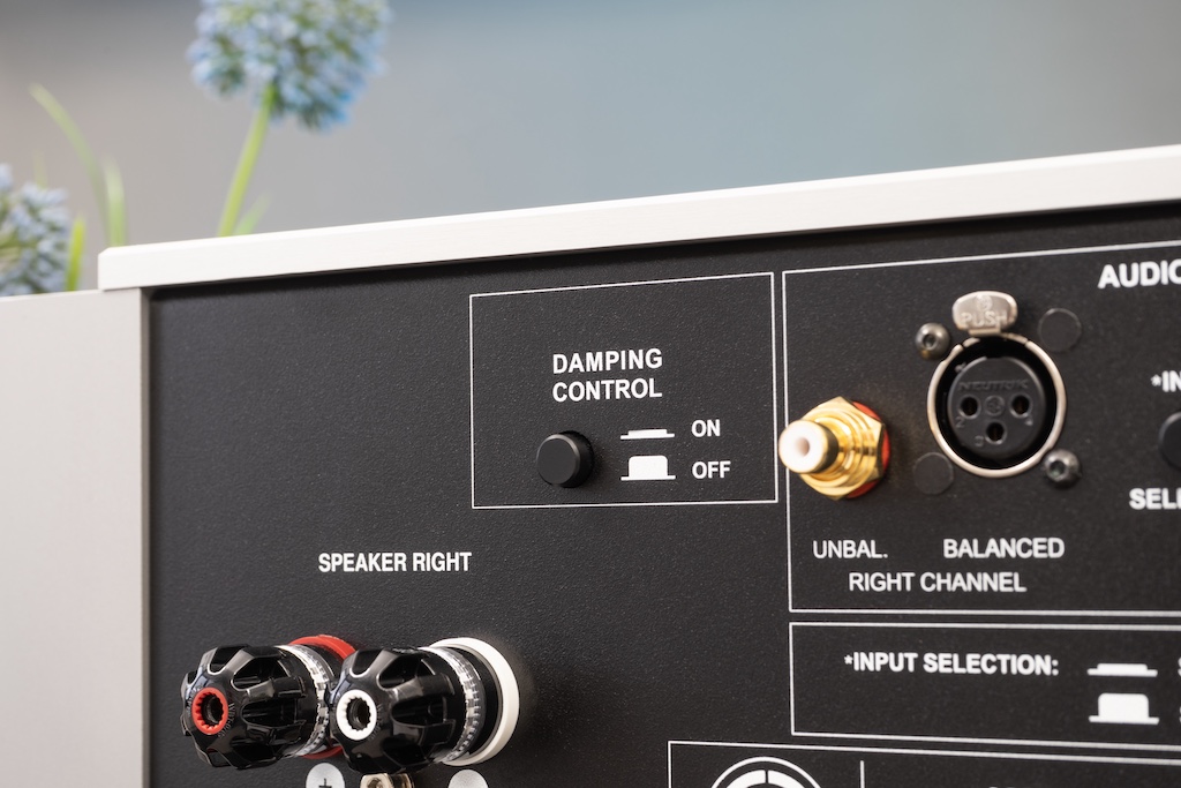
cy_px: 394
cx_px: 590
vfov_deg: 19.5
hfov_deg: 28.8
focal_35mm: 70
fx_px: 2297
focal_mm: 70
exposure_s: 1
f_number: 11
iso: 125
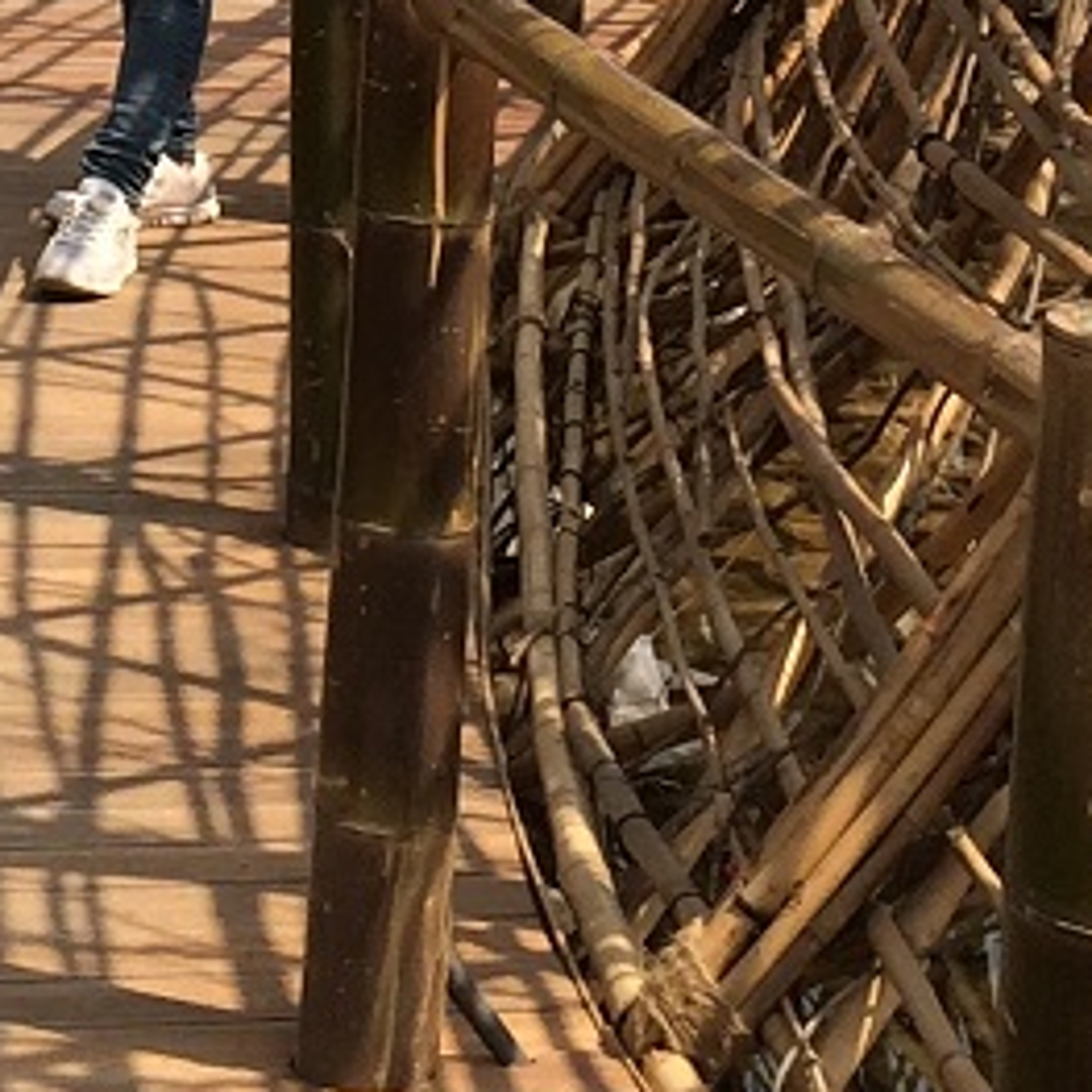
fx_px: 5282
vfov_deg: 10.9
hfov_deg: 11.7
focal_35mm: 148
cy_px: -955
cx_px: 145
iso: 40
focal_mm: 4.12
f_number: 2.2
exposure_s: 1/1709
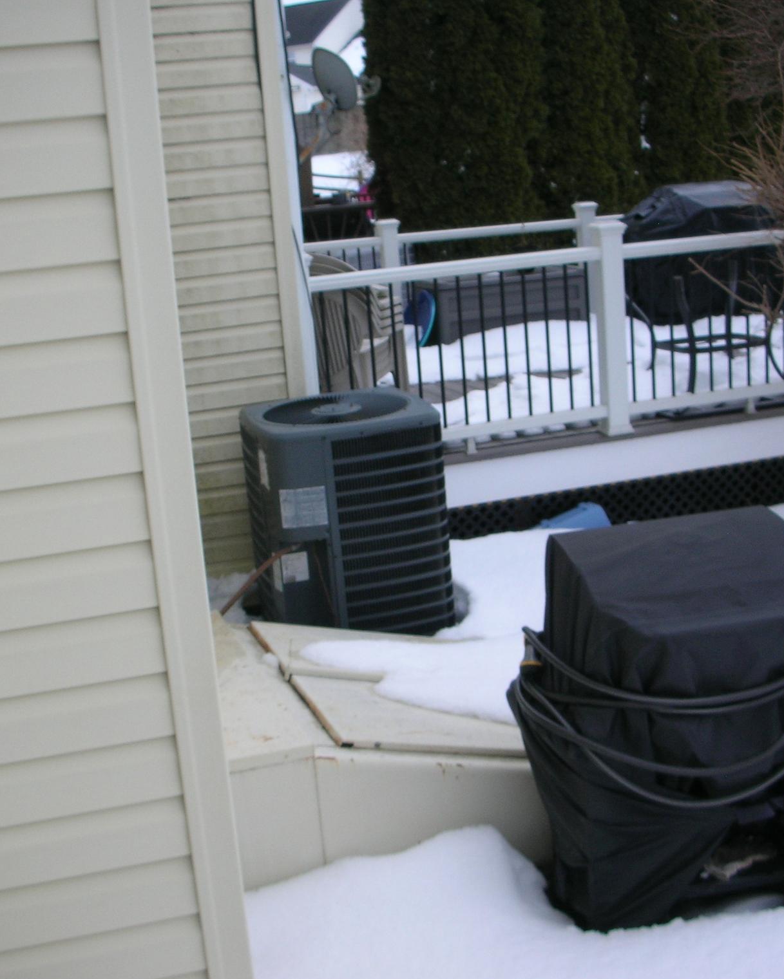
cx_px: 339
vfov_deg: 40.3
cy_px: 494
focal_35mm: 46
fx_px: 1334
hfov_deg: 32.7
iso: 50
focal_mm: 5.8
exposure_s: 1/85.1
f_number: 8.5
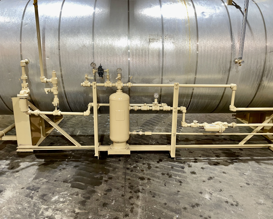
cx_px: 133
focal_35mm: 28
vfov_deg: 51.5
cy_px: 109
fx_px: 226
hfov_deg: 62.2
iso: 50
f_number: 1.6
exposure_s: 1/15
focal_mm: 4.2
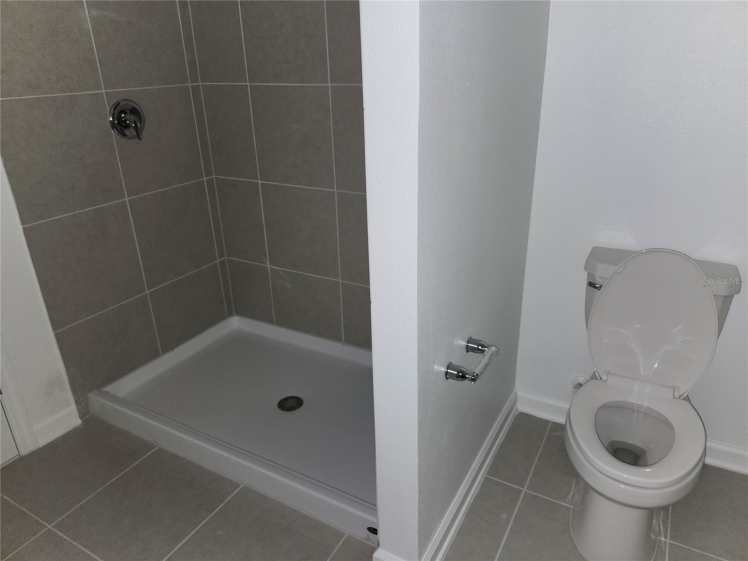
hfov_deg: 73.9
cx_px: 374
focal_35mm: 23
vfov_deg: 58.9
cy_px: 280
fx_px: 497
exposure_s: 1/24
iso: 100
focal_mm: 5.54
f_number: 1.8
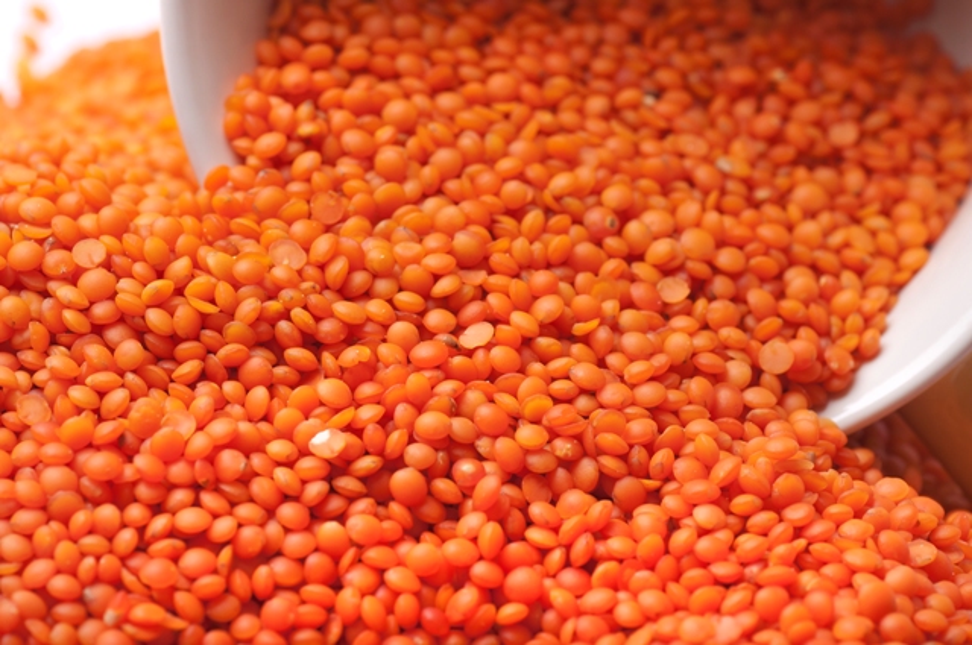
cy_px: 322
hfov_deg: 15.2
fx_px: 3640
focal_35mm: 135
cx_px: 486
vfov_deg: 10.1
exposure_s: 1/200
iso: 100
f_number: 9
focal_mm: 90
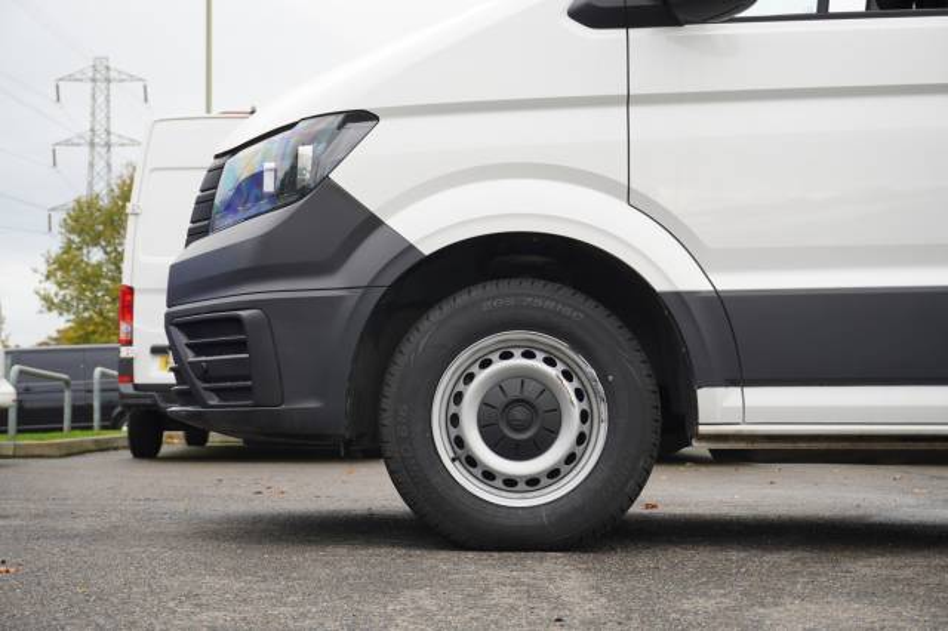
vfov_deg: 22.6
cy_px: 316
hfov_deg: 33.4
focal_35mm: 60
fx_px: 1579
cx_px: 474
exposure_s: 1/80
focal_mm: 40
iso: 160
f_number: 5.6
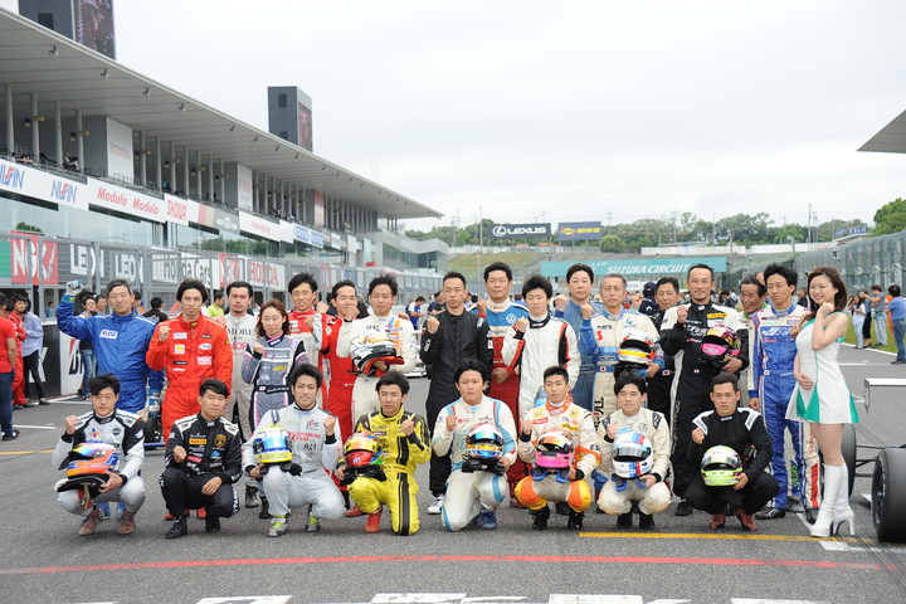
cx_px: 453
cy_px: 302
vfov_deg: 18.2
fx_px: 1887
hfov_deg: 27.0
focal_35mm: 75
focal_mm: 75
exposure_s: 1/180
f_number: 6.7
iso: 200
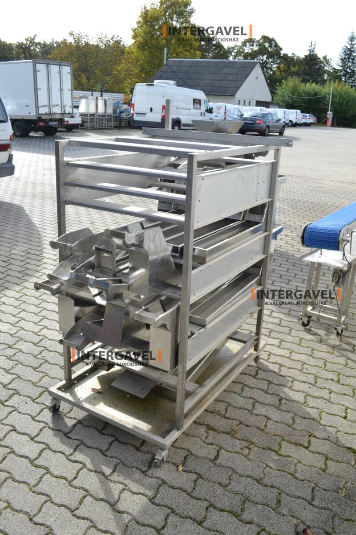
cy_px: 268
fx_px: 489
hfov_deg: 40.0
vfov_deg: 57.2
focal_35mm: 33
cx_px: 178
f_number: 6.3
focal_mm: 22
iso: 100
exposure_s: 1/160
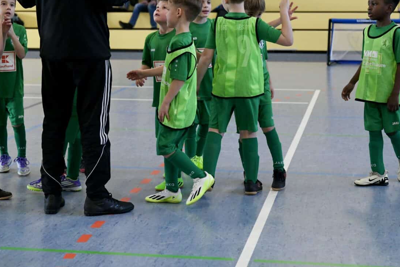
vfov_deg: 15.0
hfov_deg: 22.6
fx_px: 1000
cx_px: 161
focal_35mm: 90
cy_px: 25
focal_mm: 48
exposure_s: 1/800
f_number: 2.8
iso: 5000
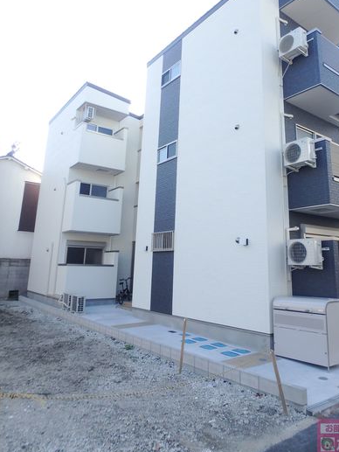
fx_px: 339
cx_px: 209
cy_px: 177
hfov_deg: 52.6
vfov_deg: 66.5
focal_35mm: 26
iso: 125
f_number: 3.5
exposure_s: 1/320
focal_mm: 3.7
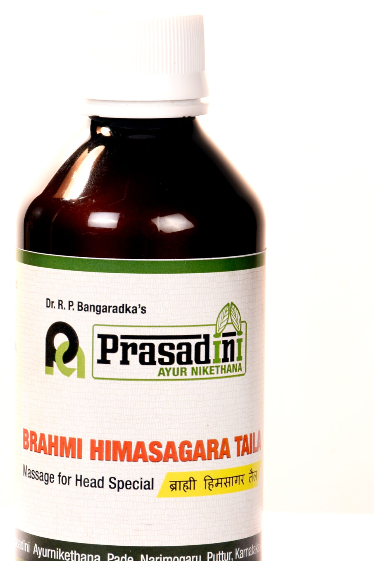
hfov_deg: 4.9
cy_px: 288
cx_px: 102
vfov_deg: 7.3
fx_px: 4409
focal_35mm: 283
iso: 160
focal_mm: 100
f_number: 14
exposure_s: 1/100
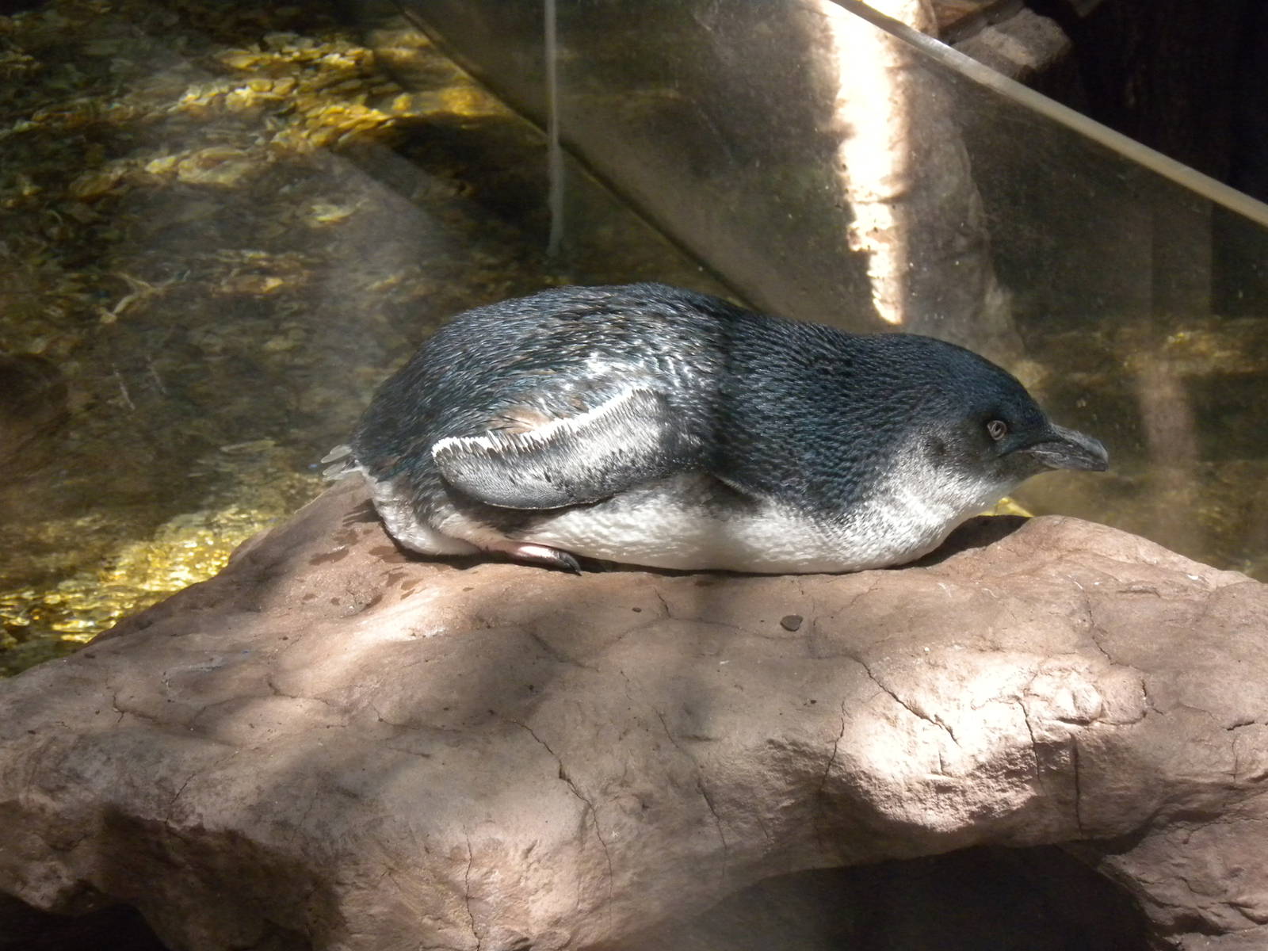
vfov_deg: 14.8
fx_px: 3663
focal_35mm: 100
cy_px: 476
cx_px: 634
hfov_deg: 19.6
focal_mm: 17.7
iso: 400
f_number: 5.1
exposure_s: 1/166
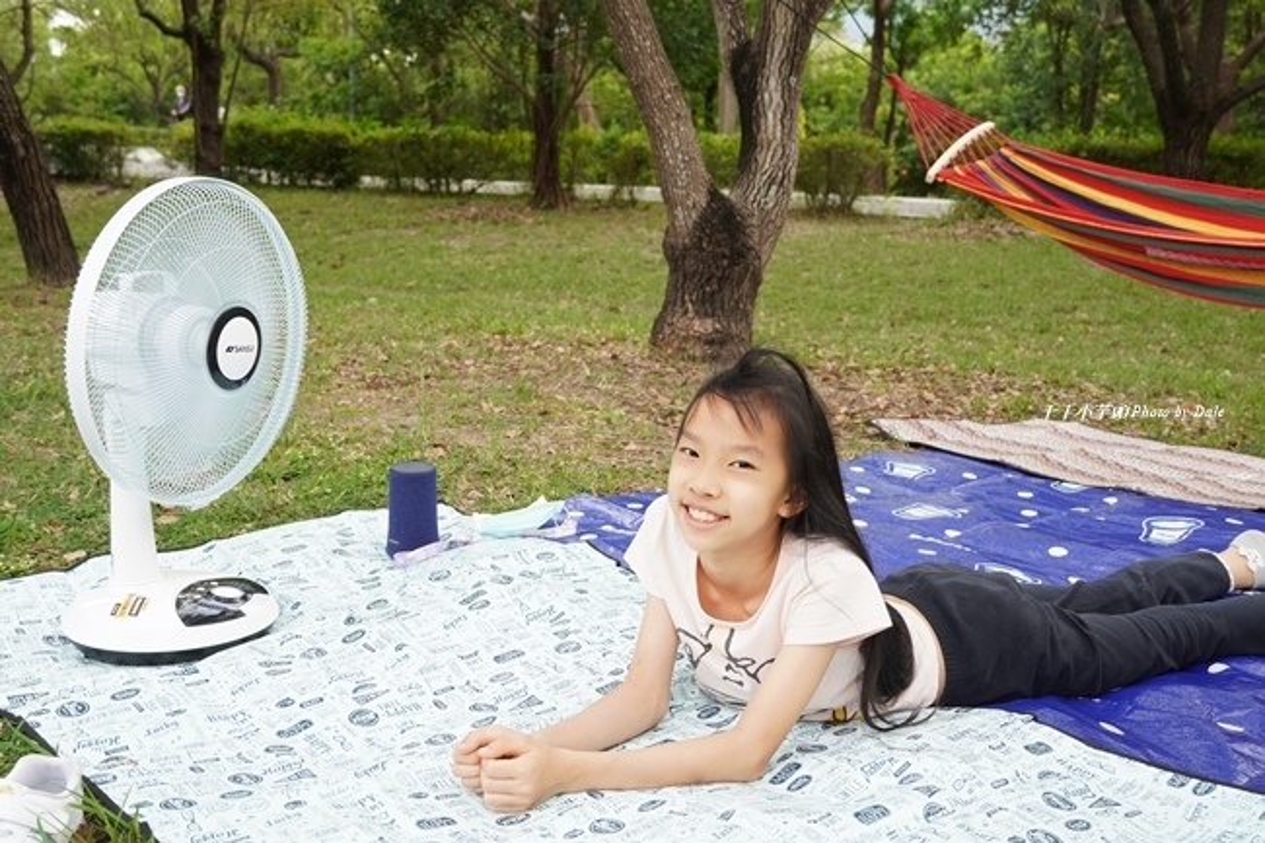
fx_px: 1370
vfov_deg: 34.2
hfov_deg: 49.6
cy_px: 422
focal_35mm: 39
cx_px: 632
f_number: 4.5
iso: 100
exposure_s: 1/60
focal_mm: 26
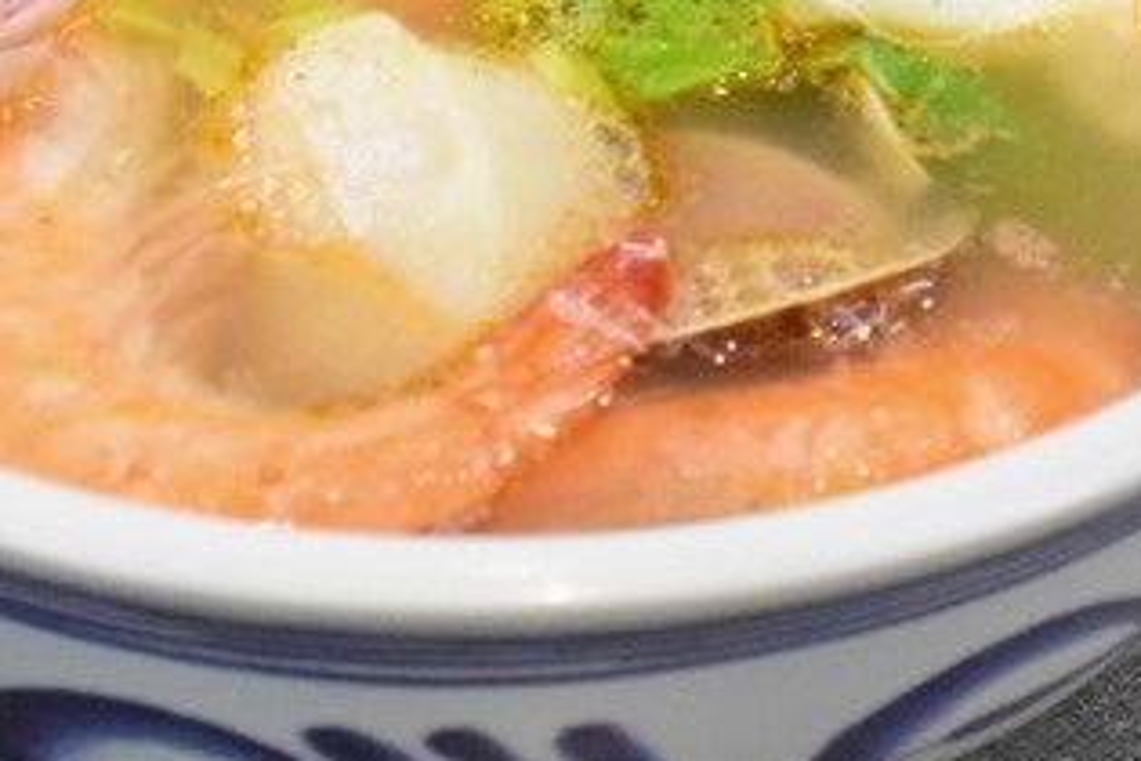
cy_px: -270
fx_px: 7543
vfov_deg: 5.7
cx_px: 420
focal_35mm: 238
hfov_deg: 8.6
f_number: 8
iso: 6400
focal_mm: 50
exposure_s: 1/250
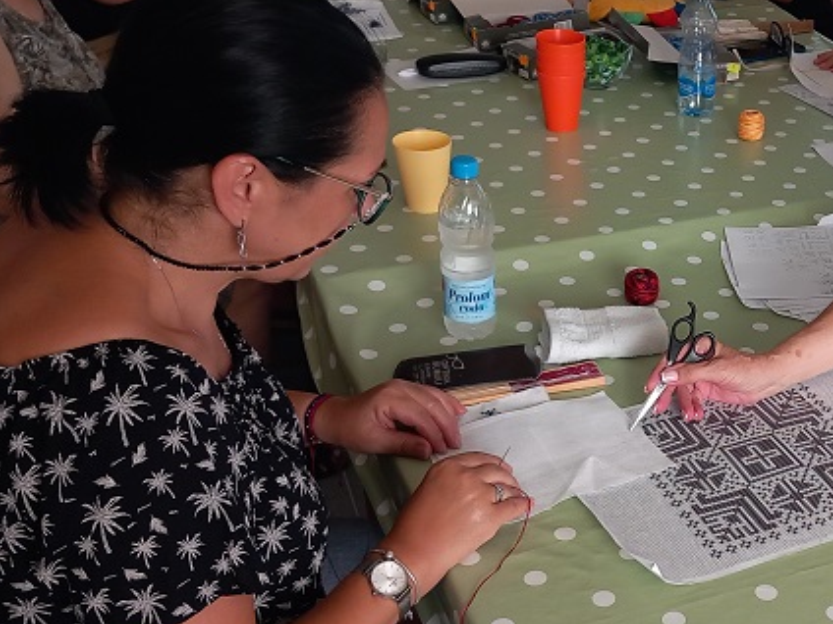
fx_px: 1227
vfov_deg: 28.5
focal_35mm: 51
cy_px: 351
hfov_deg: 35.4
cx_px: 739
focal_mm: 4
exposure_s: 1/50
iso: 80
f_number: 1.8
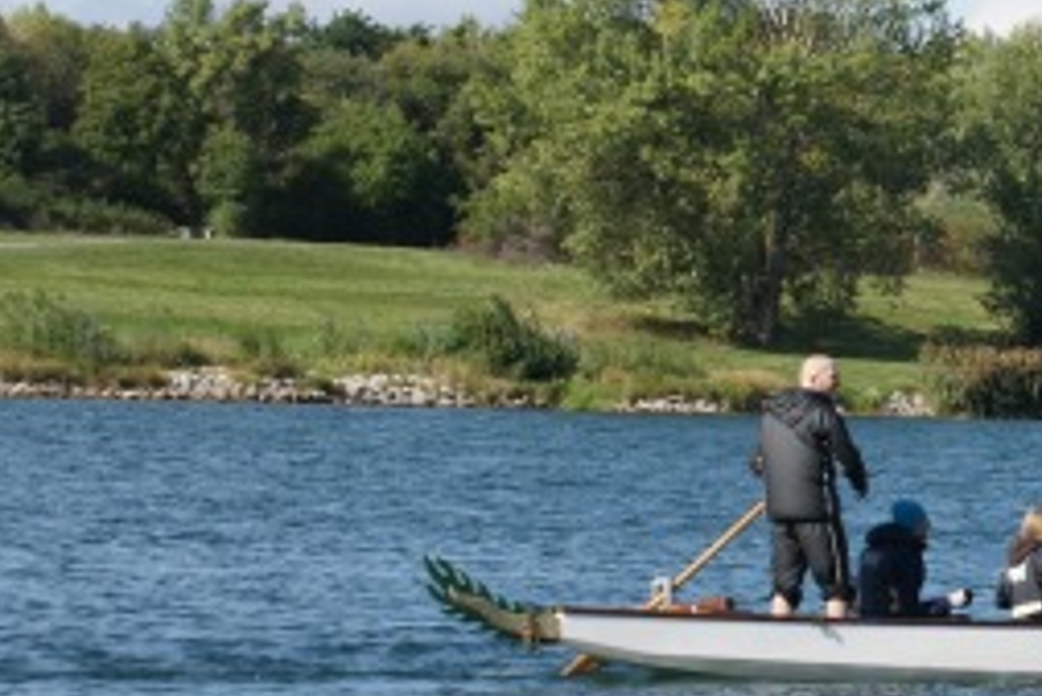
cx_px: 1466
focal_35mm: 234
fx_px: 6789
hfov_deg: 8.6
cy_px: 317
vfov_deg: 5.9
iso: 200
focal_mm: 55
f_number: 9
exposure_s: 1/500
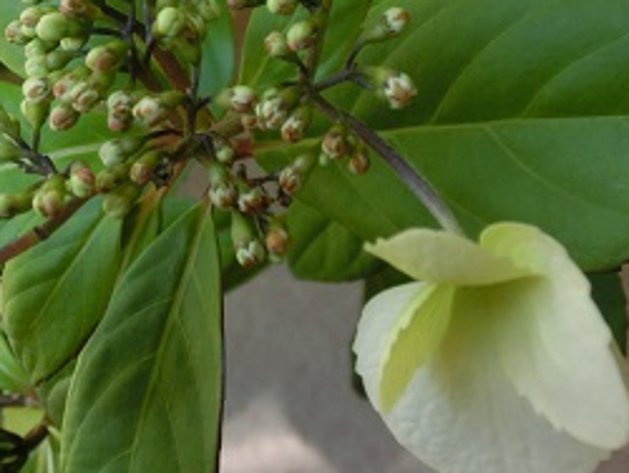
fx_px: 1364
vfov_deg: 19.5
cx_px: 170
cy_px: 94
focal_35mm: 75
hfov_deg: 25.7
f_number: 4.1
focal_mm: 6.5
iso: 125
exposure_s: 1/125
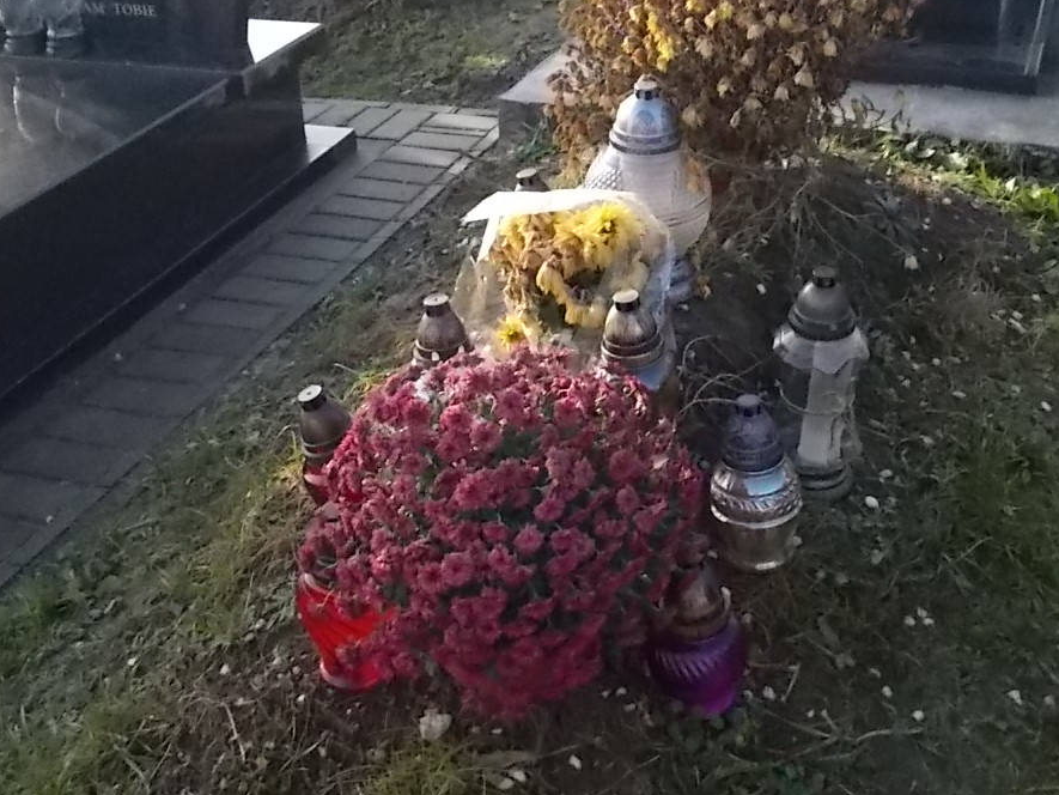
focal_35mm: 47
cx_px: 621
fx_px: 1438
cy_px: 80
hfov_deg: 40.3
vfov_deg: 29.6
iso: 400
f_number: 8
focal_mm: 4.6
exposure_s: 1/125
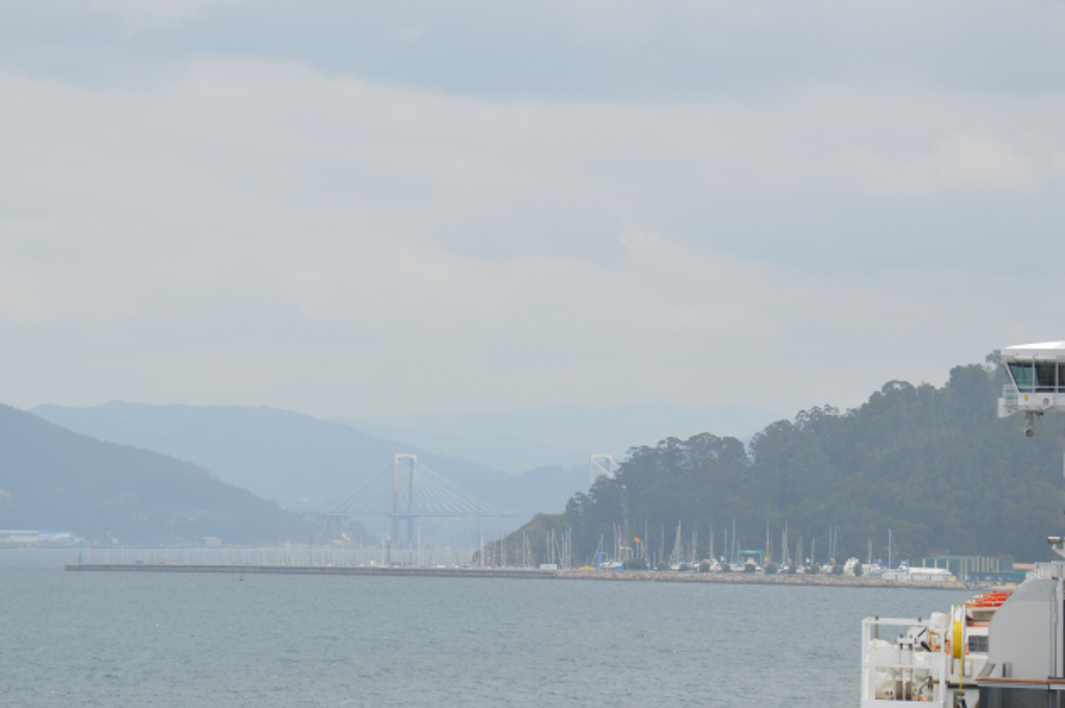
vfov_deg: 7.3
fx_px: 5526
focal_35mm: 187
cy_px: 315
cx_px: 582
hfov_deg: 11.0
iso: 100
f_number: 8
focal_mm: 98
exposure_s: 1/250
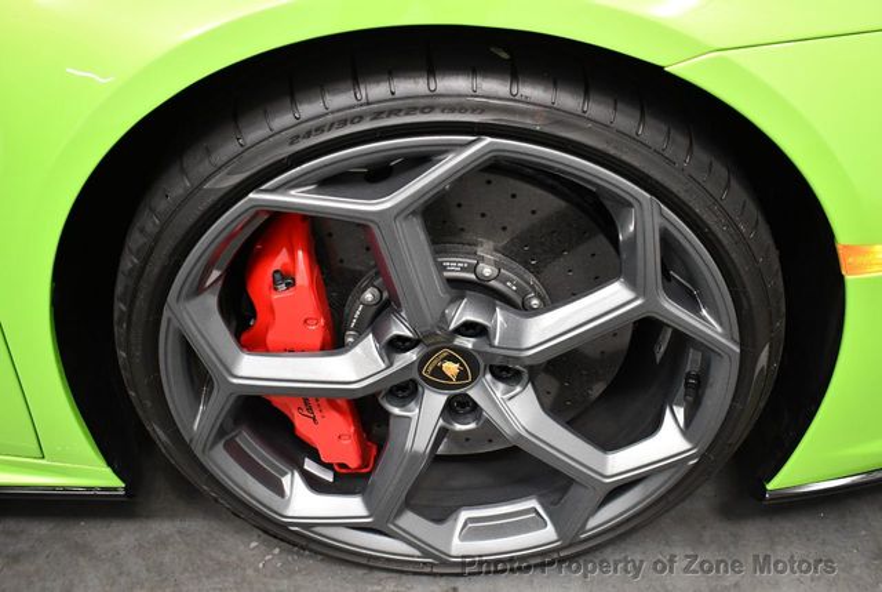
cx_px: 441
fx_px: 883
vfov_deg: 37.0
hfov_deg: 53.1
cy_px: 296
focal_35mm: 36
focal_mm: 18
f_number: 3.5
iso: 1800
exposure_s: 1/125
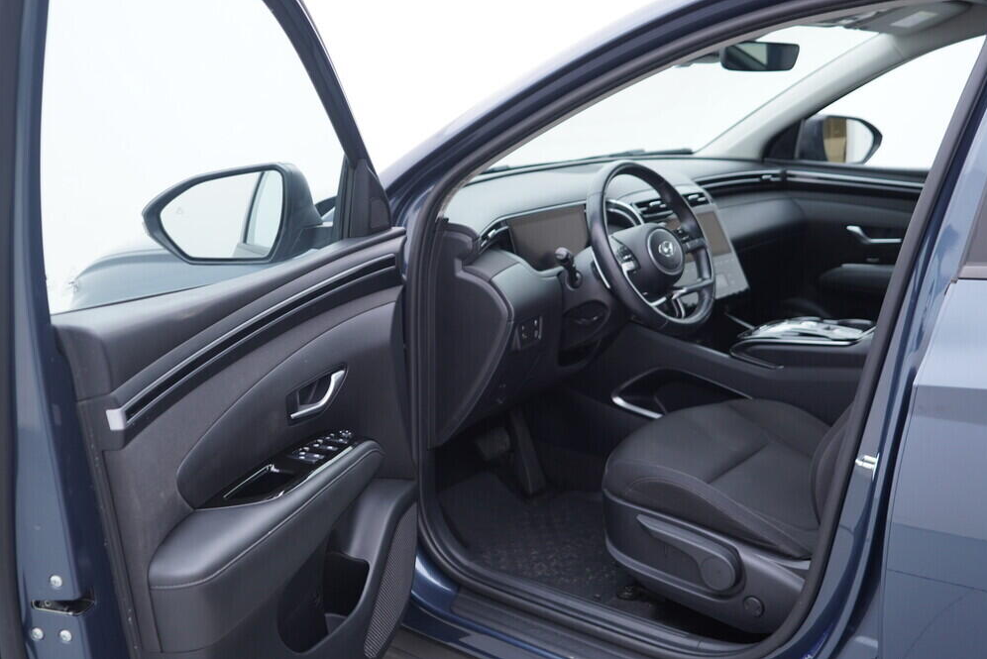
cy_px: 322
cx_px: 506
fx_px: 1015
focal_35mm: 37
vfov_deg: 36.0
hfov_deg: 51.9
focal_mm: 24
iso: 125
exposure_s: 1/40
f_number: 2.8
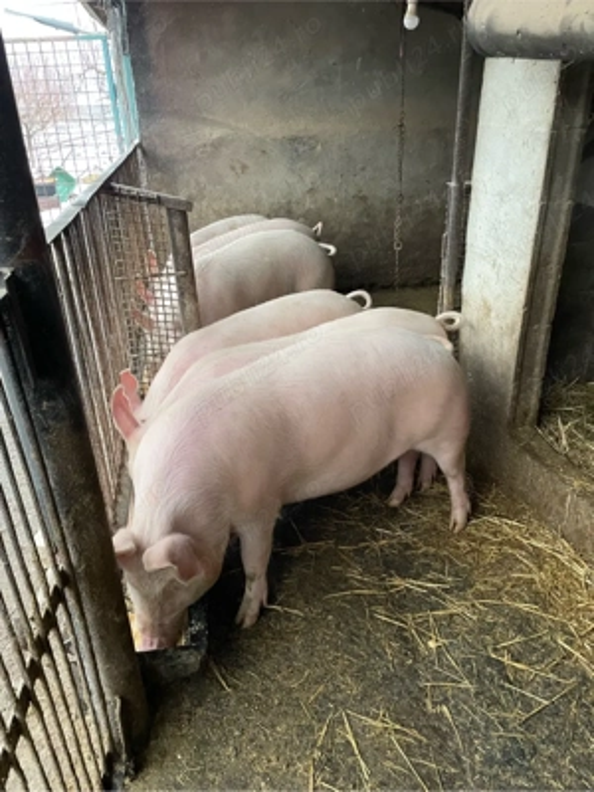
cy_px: 396
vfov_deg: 67.3
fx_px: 595
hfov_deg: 53.1
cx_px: 297
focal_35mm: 26
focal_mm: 4.2
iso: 320
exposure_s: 1/60
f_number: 1.6
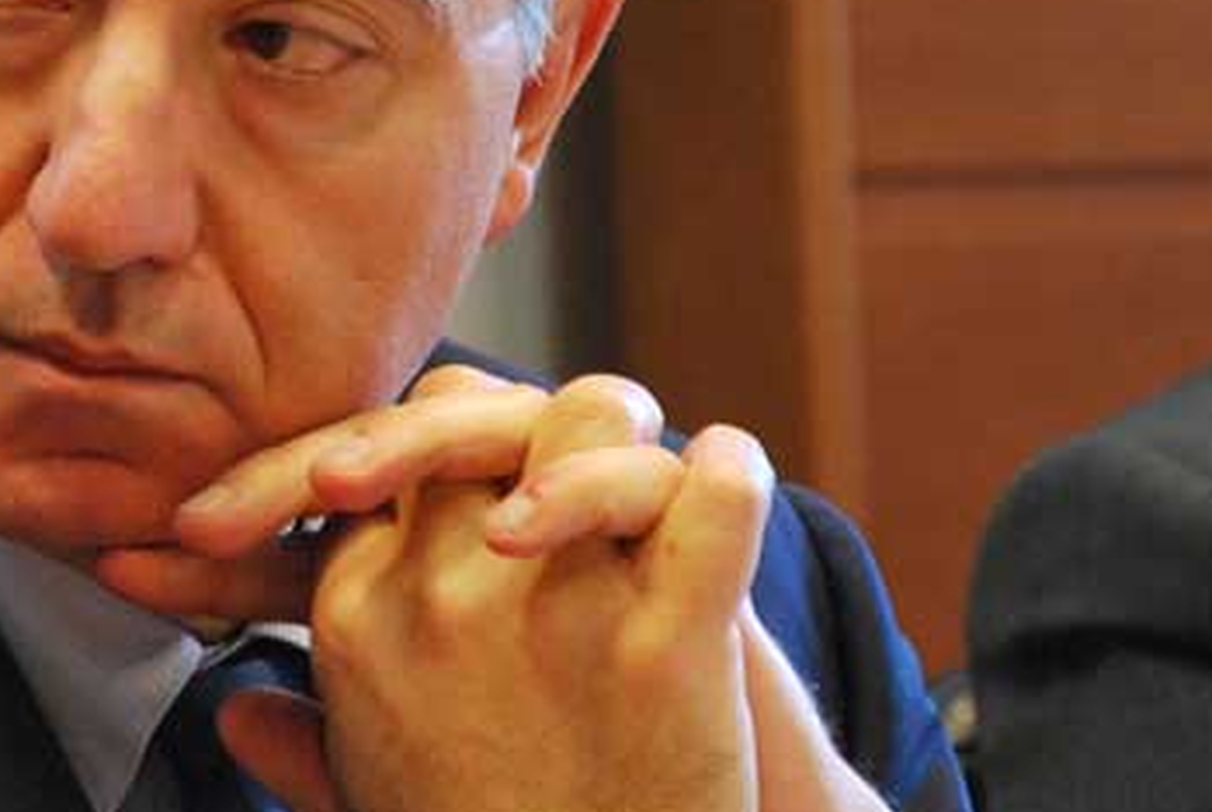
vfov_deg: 4.1
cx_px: 14
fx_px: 11365
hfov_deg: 6.1
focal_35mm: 337
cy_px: 158
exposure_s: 1/30
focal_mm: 98
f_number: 5.6
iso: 1600
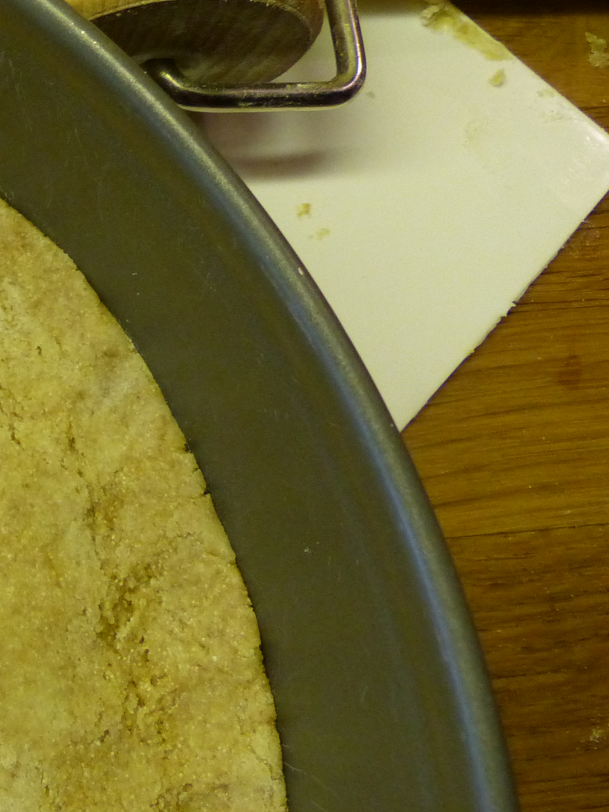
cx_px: -134
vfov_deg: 35.5
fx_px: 1243
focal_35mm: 53
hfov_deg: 24.7
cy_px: 227
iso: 320
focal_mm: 4.5
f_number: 2.8
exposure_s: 1/60
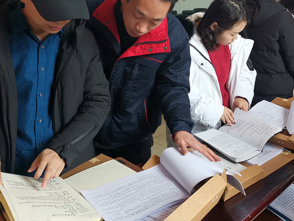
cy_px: 76
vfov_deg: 39.3
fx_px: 306
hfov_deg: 51.3
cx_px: 161
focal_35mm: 36
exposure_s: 1/100
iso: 200
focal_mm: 4.75
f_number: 1.8
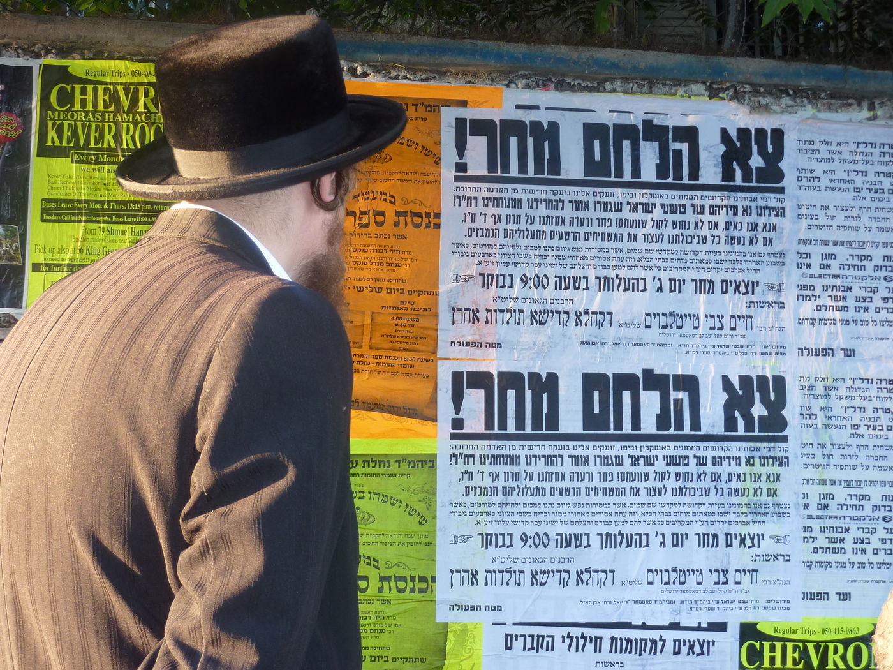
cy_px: 335
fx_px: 1341
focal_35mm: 52
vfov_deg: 28.0
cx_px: 446
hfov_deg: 36.8
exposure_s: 1/30
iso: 125
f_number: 3.8
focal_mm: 8.5
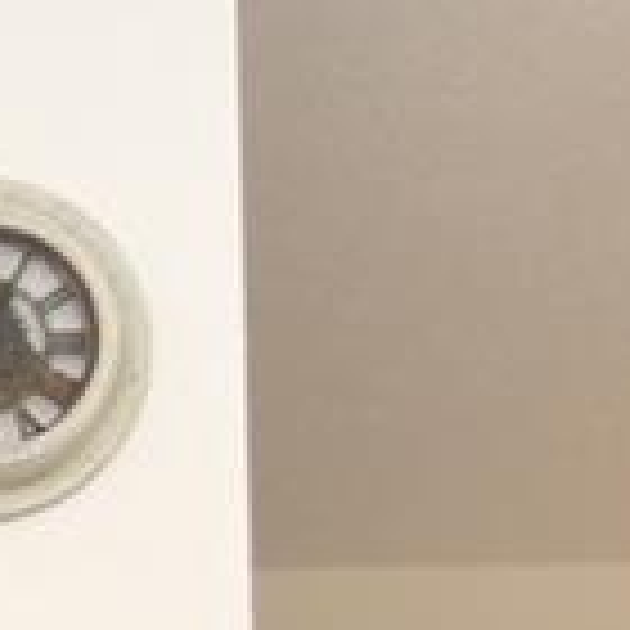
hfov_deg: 9.6
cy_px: 1354
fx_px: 3006
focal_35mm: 146
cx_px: -1179
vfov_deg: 10.7
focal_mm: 10
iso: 220
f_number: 4
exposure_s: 1/60
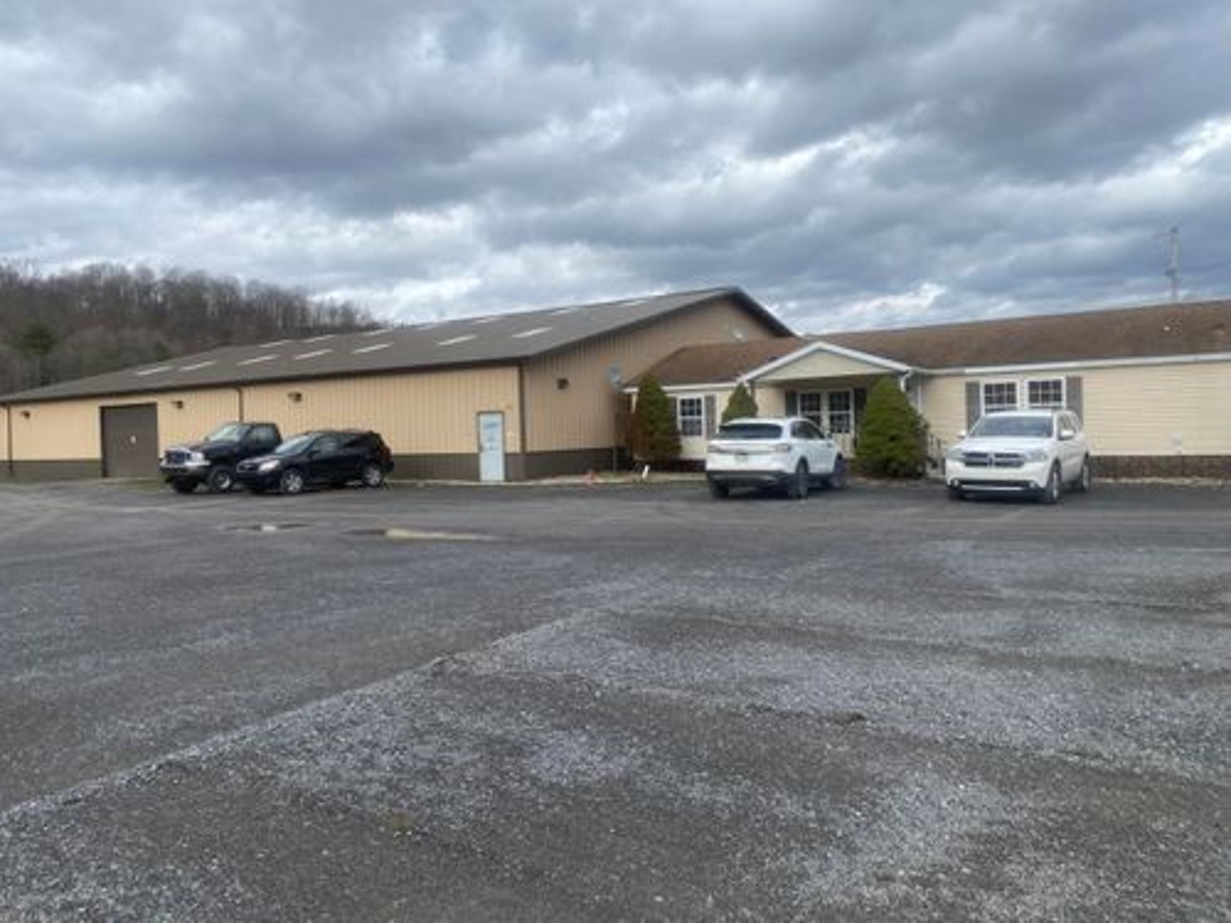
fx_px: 925
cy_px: 462
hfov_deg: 67.3
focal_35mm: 26
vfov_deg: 53.1
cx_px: 616
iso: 32
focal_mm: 4.25
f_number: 1.8
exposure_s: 1/1779
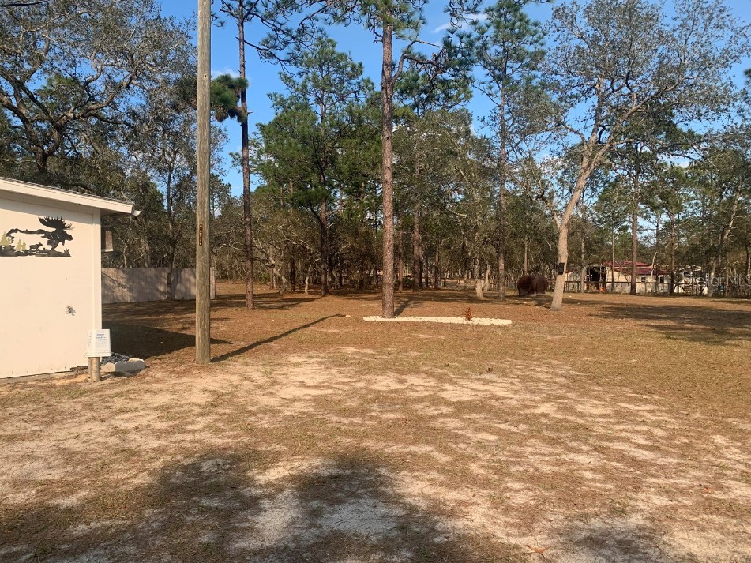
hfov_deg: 63.4
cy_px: 280
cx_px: 353
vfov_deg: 49.7
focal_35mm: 28
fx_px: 607
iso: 25
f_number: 1.8
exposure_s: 1/1490
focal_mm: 4.25
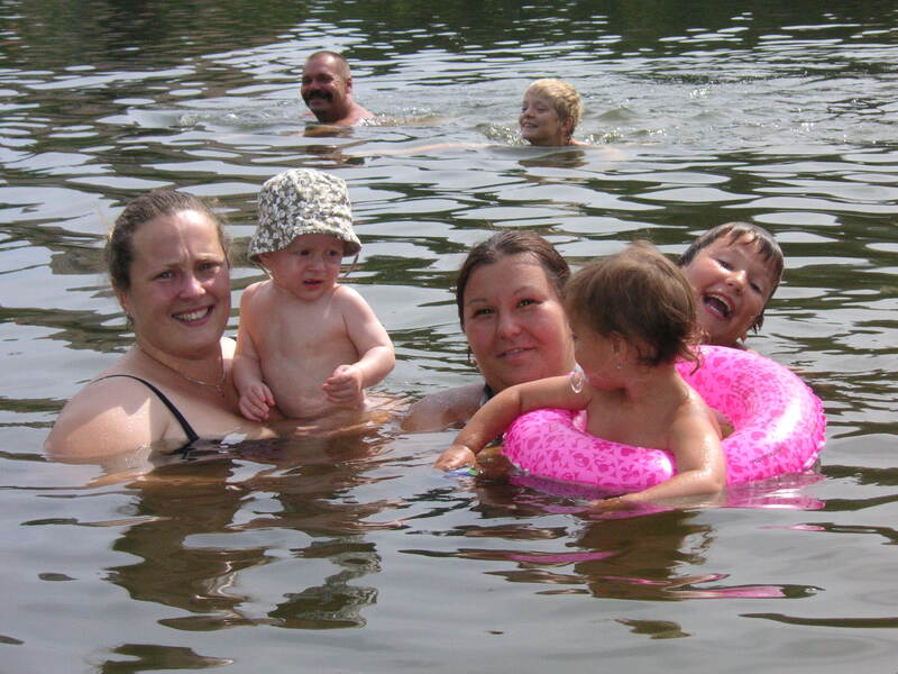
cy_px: 337
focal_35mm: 99
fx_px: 2568
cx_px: 449
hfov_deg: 19.8
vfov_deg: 14.9
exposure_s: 1/1000
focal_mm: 16.4
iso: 125
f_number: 5
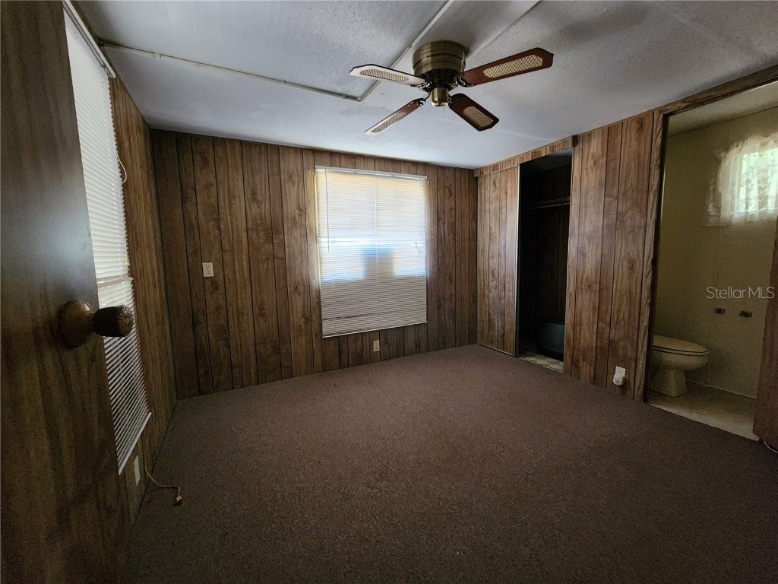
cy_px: 292
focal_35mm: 13
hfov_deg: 106.2
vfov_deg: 89.9
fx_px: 292
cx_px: 389
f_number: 2.2
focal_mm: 2.2
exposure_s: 1/24
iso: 640
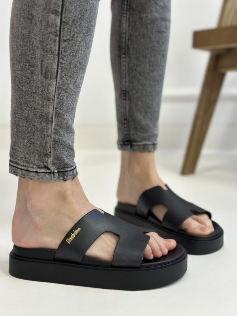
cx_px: 118
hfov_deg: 30.3
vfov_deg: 39.7
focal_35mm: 48
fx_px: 438
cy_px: 158
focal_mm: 6.86
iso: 160
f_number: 1.78
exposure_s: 1/100
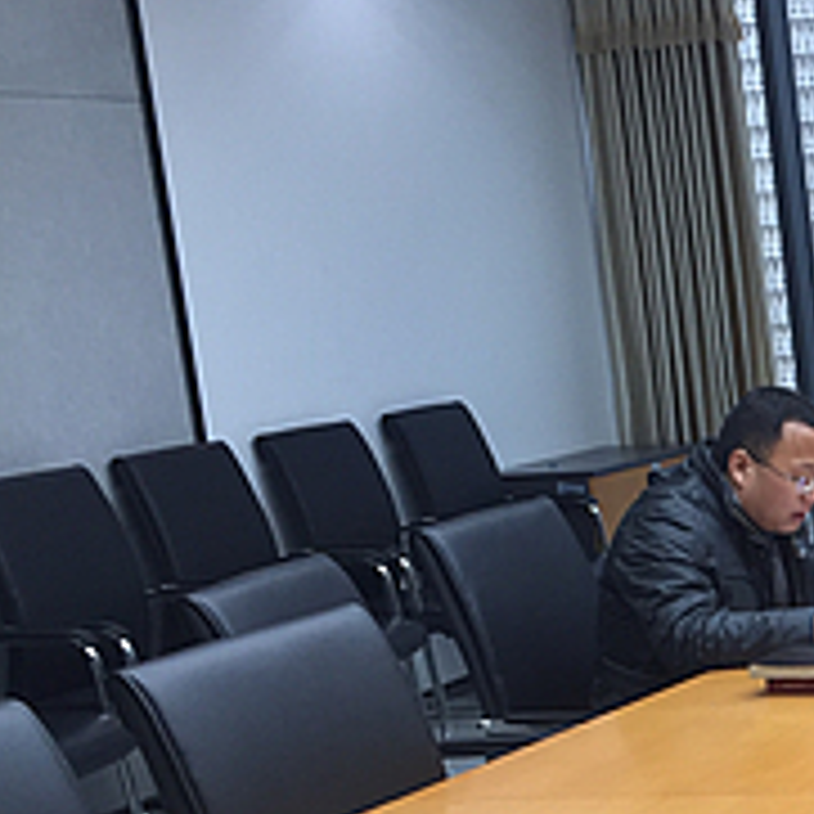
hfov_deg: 17.7
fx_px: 2261
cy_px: 697
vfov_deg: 20.1
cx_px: 1318
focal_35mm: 85
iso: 40
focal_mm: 4.15
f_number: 2.2
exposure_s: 1/50
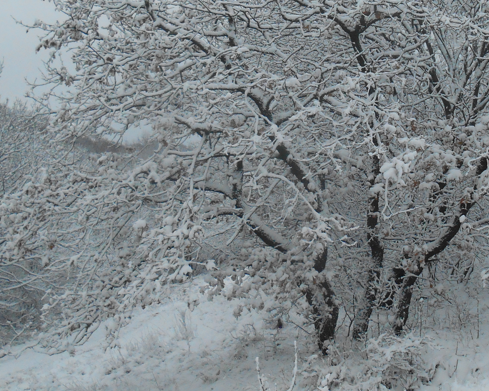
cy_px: 96
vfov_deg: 26.8
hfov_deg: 32.9
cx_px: 369
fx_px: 810
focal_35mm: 56
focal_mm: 4.7
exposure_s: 1/1600
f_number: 3.4
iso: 200
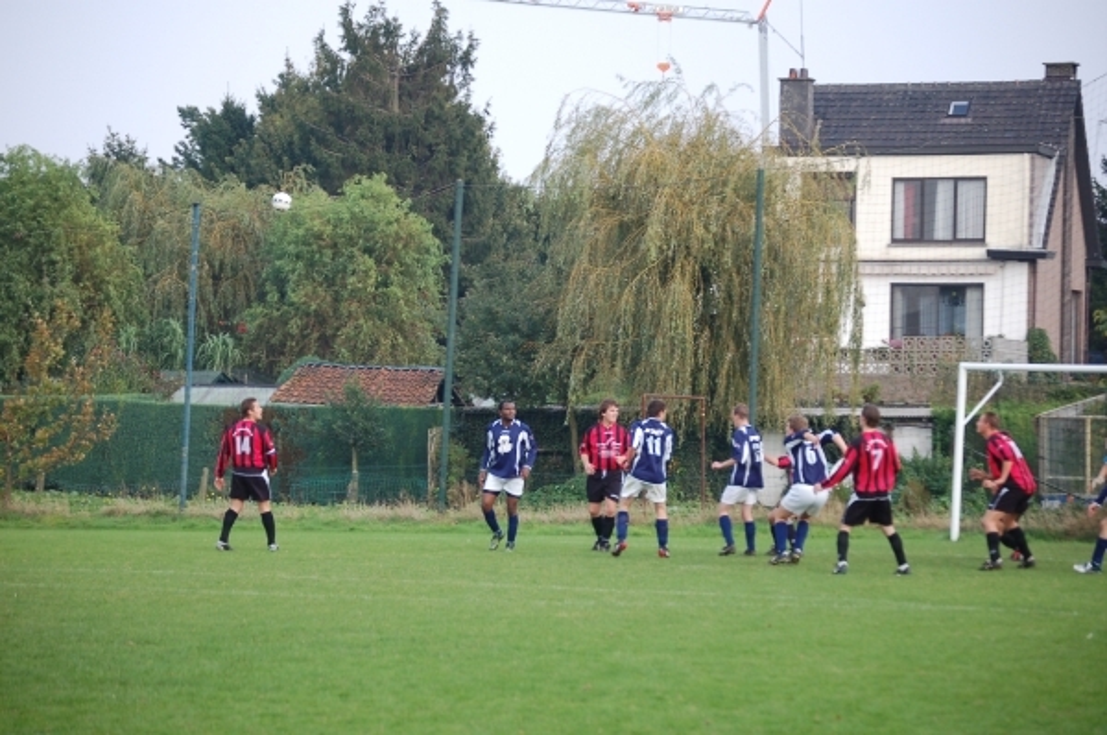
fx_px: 3914
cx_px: 554
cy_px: 368
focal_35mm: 128
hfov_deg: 16.1
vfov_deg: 10.7
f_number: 4.8
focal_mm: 85
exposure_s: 1/500
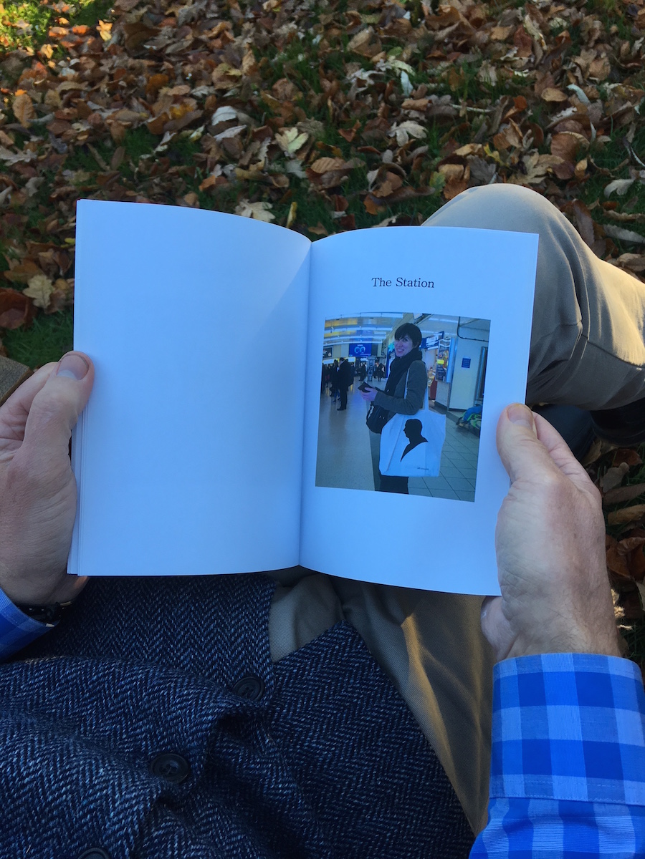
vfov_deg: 61.7
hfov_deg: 48.2
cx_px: 322
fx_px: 720
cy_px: 430
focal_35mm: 29
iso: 32
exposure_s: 1/100
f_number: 2.2
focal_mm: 4.15
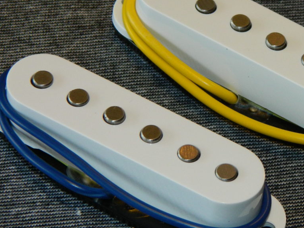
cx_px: 257
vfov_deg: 7.2
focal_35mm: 207
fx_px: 1818
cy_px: 90
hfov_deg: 9.5
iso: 200
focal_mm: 18.6
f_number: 4.5
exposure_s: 1/60
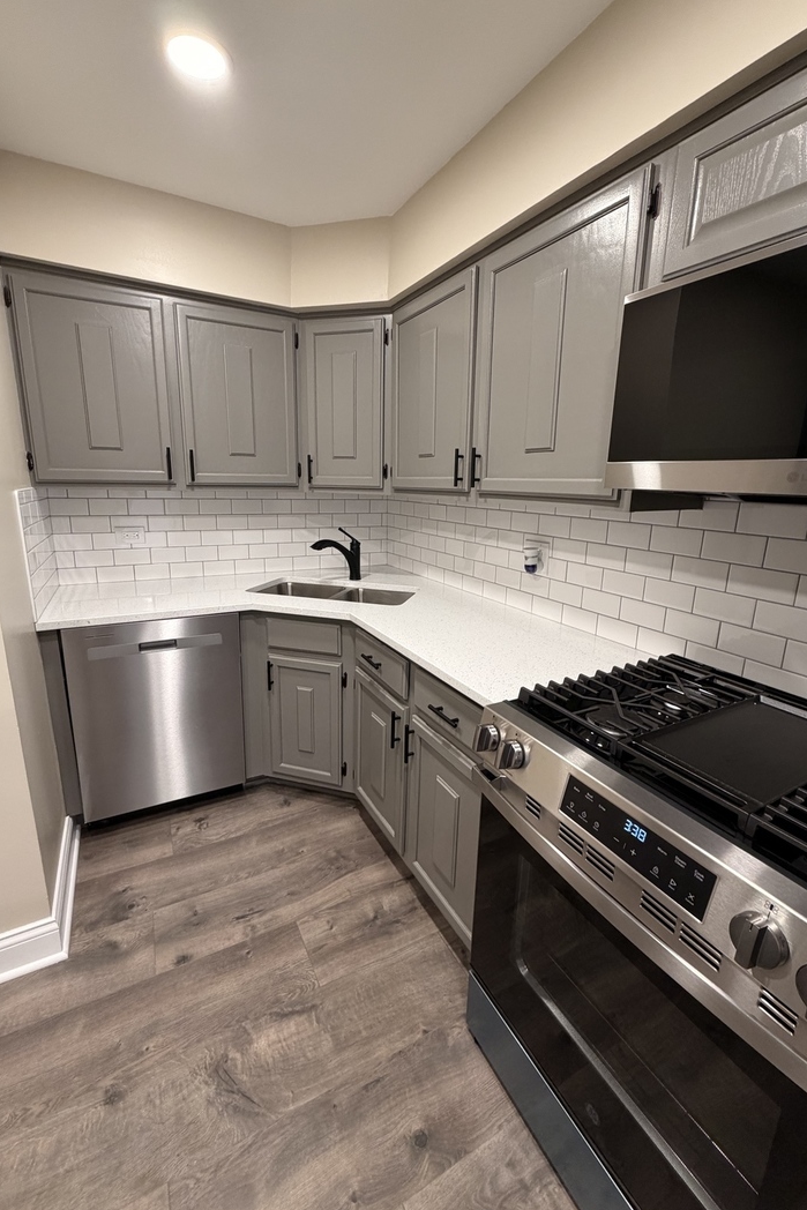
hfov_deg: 77.3
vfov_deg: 100.4
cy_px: 595
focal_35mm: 15
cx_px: 398
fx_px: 504
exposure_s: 1/60
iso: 250
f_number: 2.2
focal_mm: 2.22
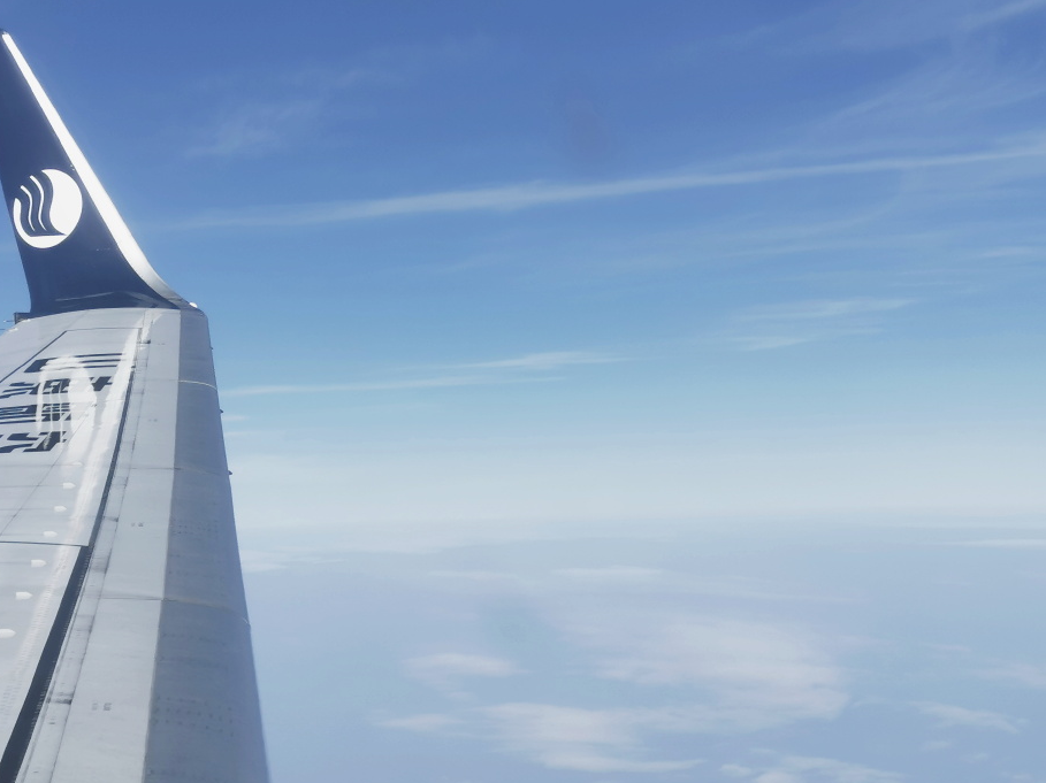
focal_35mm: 70
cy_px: 294
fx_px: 2114
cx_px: 362
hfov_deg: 27.6
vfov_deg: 21.0
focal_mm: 5.58
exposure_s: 1/4525
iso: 50
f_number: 1.8
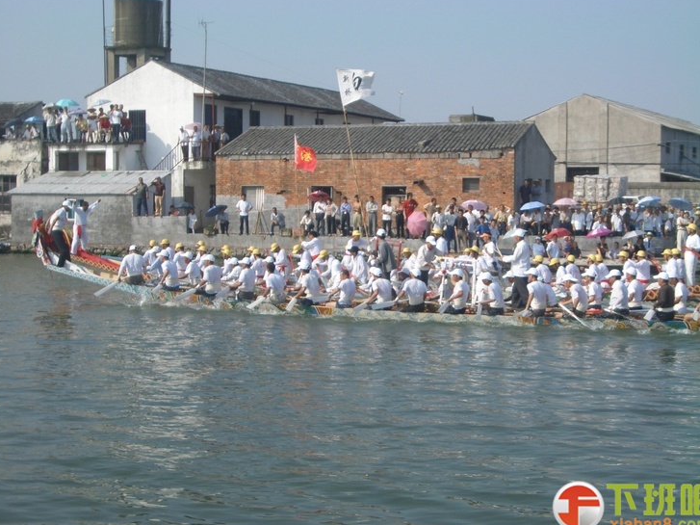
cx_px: 354
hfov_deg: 30.3
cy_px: 264
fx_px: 1294
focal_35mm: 64
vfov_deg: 22.9
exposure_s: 1/800
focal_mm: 10.2
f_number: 3.5
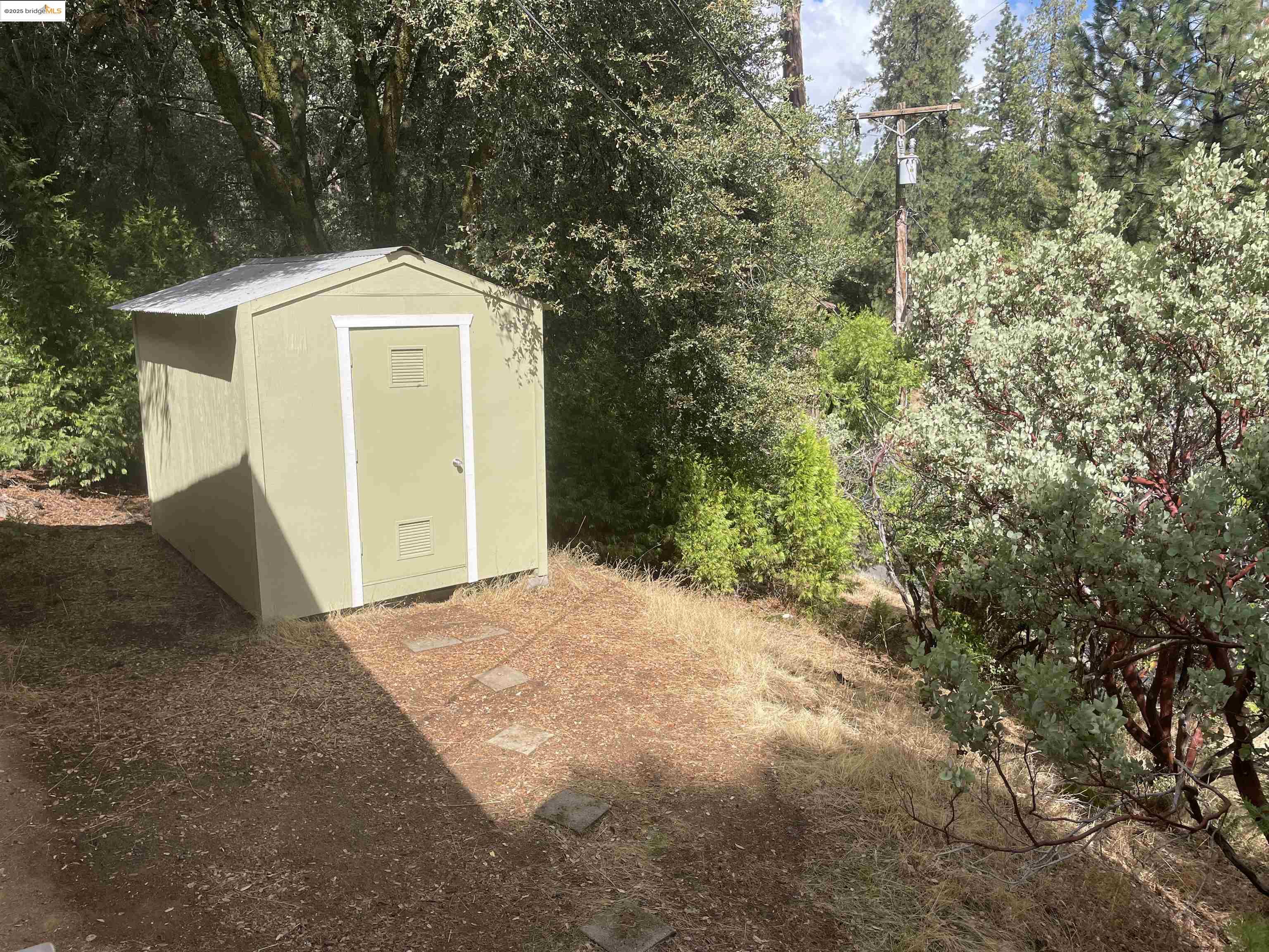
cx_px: 634
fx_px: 953
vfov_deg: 53.1
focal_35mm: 26
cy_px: 476
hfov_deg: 67.3
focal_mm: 4.2
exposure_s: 1/2257
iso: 32
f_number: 1.6
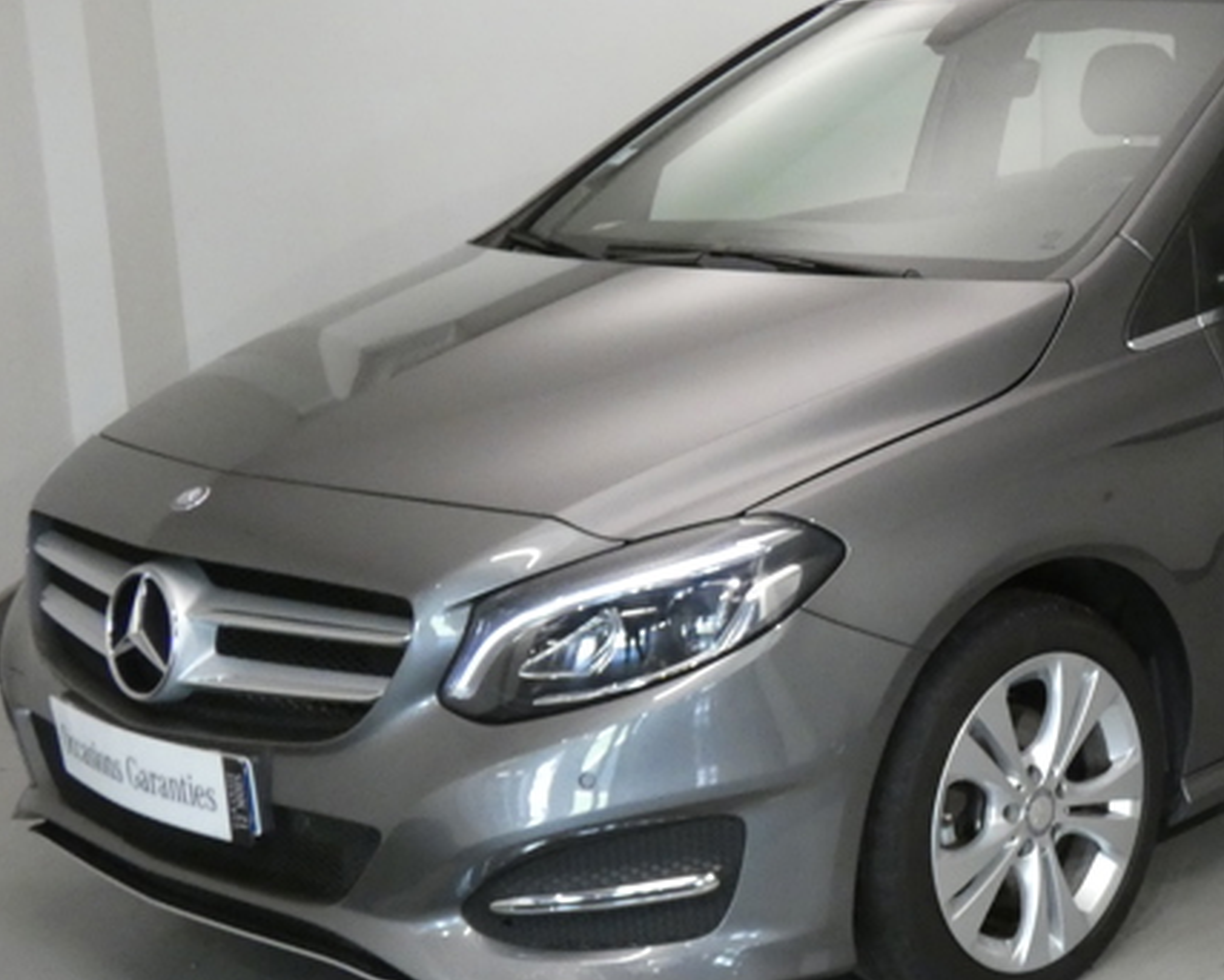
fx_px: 2320
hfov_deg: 28.8
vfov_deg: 23.8
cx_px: 1018
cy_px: 642
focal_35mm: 64
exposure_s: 1/80
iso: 1000
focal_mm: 6.2
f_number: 3.4
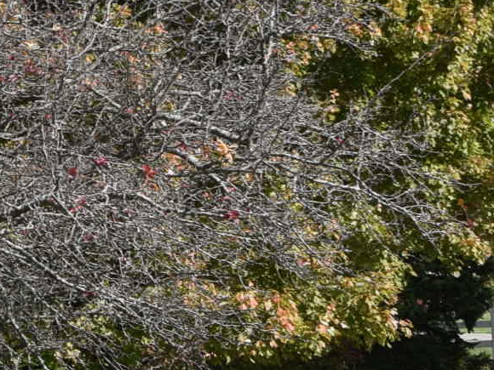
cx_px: -343
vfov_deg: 9.9
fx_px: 2126
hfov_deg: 12.3
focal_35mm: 149
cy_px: 106
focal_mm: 20
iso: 200
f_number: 8
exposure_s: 1/250
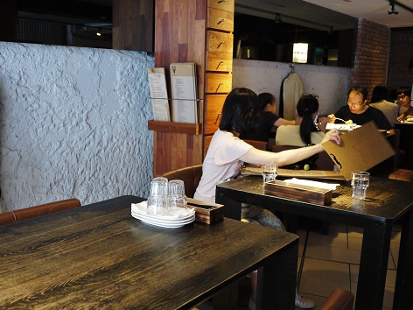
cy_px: 150
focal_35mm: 38
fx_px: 453
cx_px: 146
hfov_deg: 48.3
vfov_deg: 37.7
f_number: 2.5
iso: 400
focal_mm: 14
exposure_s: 1/40
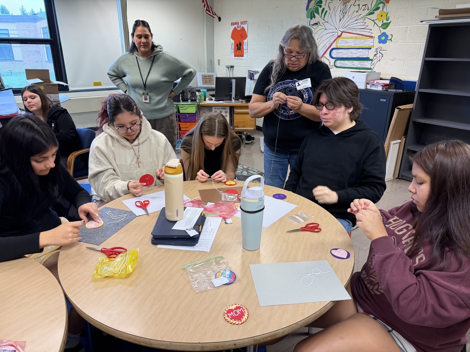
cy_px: 176
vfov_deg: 56.8
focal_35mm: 24
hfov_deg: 71.6
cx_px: 235
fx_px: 326
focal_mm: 6.76
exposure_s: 1/60
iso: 125
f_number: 1.78
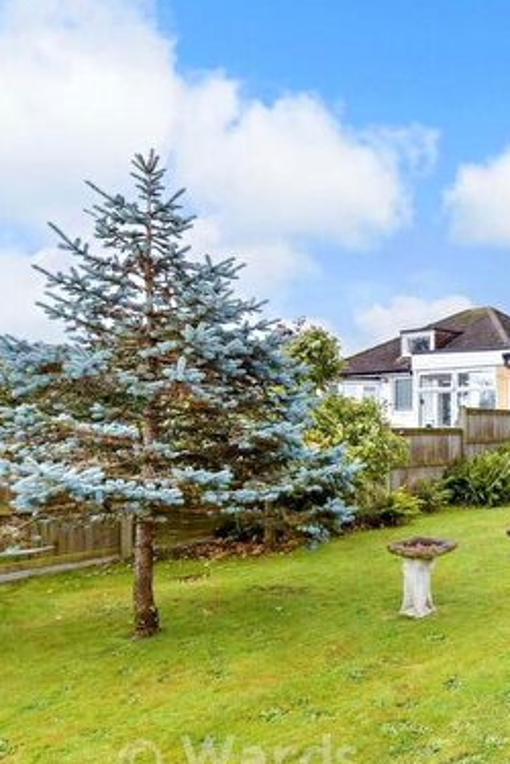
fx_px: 595
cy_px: 433
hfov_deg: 37.5
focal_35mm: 28
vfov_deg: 65.2
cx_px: 581
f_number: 6.3
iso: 160
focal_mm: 10
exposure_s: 1/80
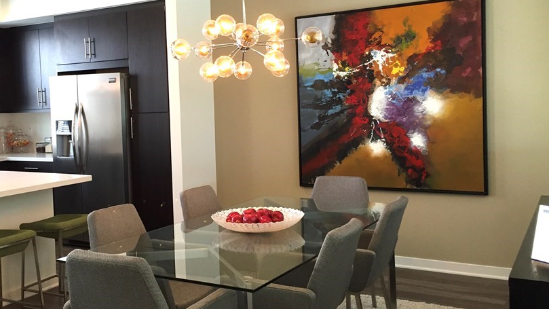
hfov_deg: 50.0
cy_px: 132
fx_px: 582
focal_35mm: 40
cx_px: 204
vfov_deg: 29.7
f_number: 2.2
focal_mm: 4.15
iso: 50
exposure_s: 1/30
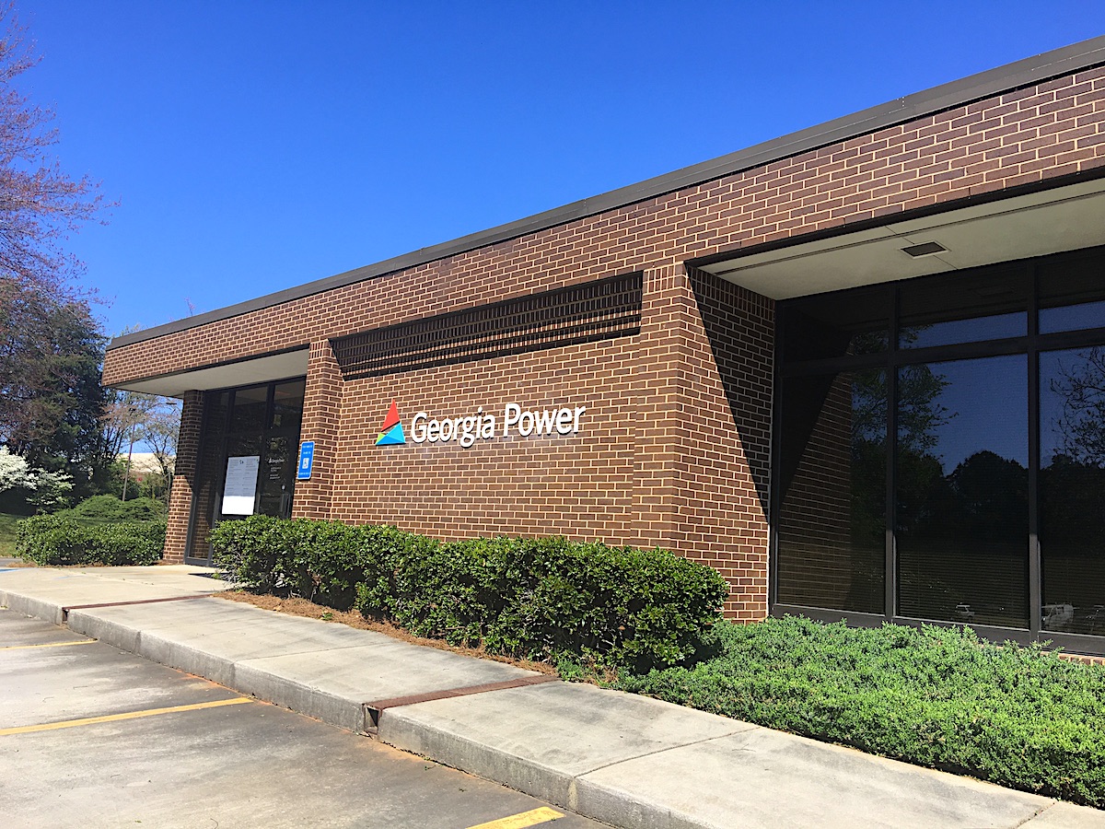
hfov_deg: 61.7
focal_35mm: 29
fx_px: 926
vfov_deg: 48.2
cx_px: 552
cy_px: 414
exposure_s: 1/884
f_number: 2.2
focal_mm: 4.15
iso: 25
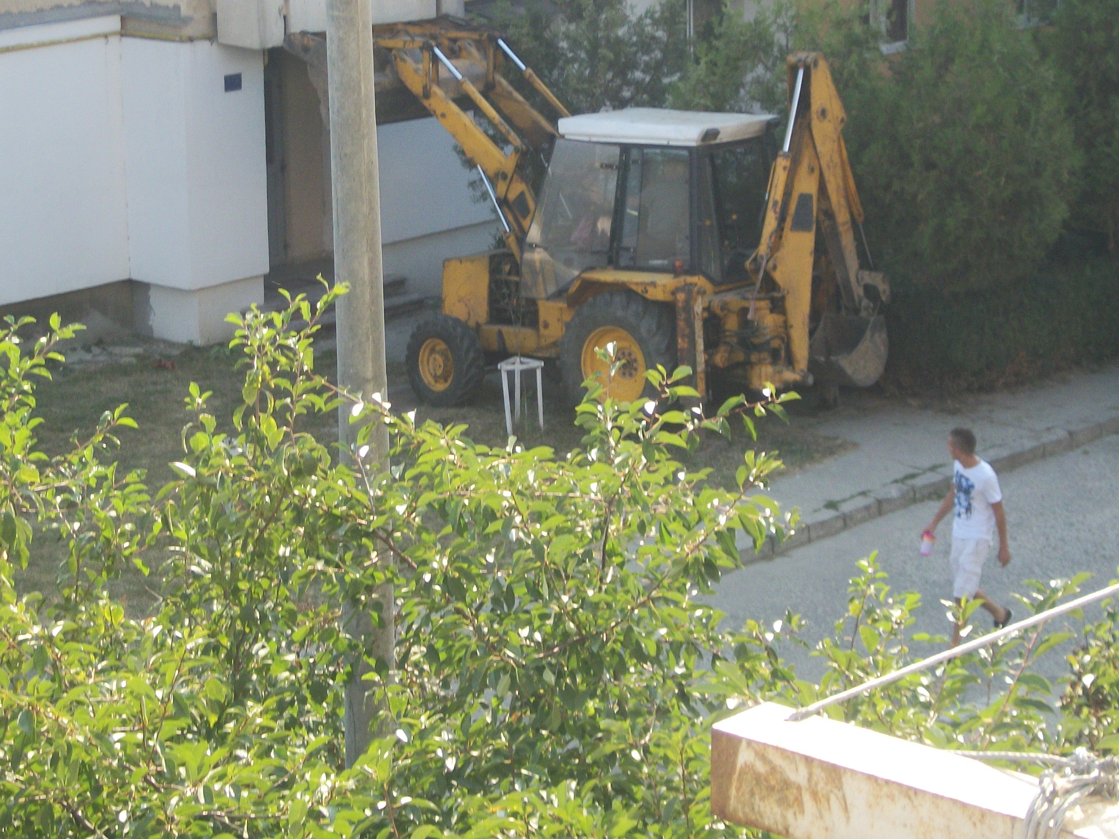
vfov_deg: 13.1
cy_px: 361
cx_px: 480
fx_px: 3653
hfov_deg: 17.4
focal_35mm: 113
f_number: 4.6
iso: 80
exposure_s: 1/200
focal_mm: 13.7
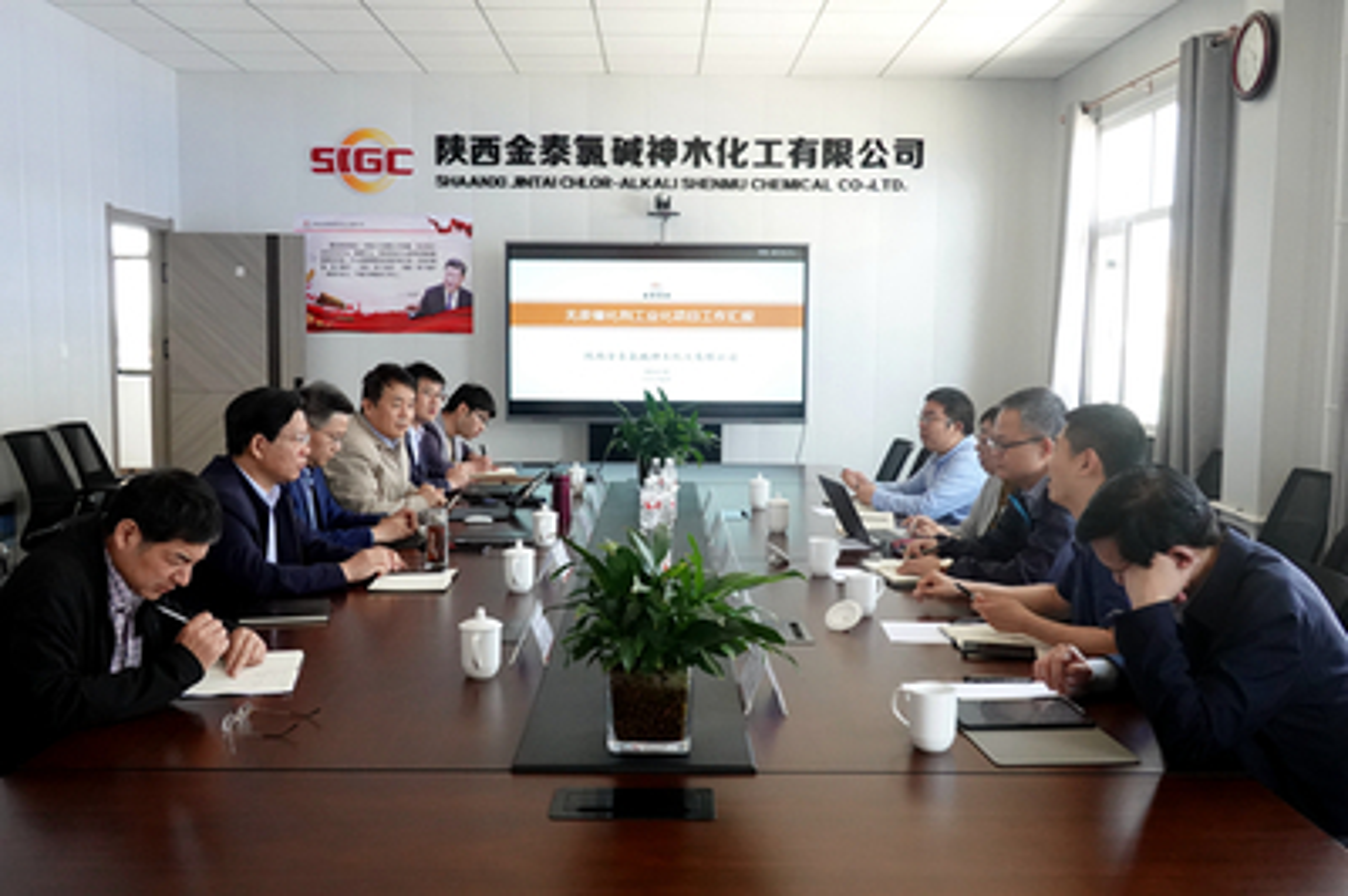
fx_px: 1309
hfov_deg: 54.5
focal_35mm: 35
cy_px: 448
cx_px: 674
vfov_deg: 37.8
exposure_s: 1/200
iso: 2000
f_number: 3.5
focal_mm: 13.03
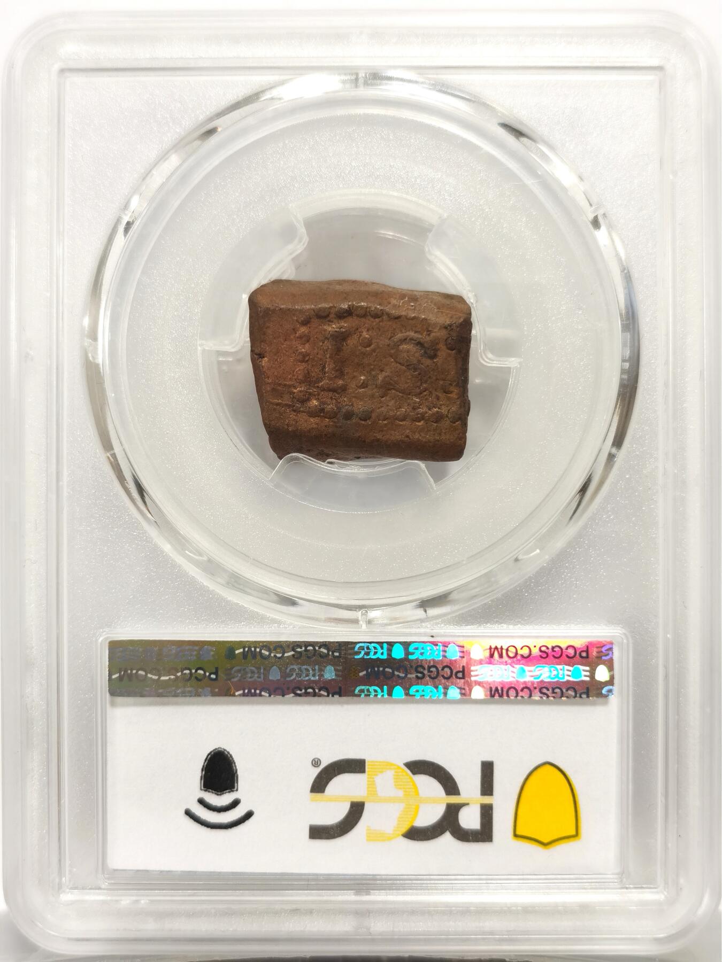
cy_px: 481
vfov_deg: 35.5
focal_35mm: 54
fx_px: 1502
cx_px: 361
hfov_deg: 27.0
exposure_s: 1/100
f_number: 16
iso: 160
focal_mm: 5.56
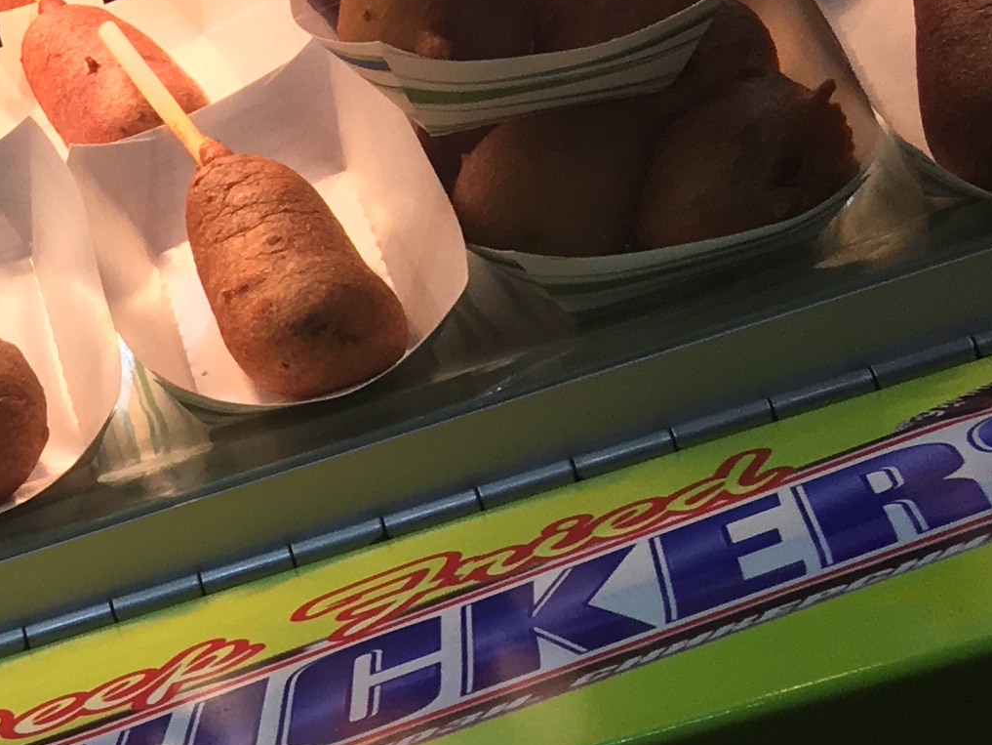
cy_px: 962
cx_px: -939
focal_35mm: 115
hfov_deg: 14.5
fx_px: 3296
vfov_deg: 12.5
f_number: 2.2
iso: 32
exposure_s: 1/120
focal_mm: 4.15
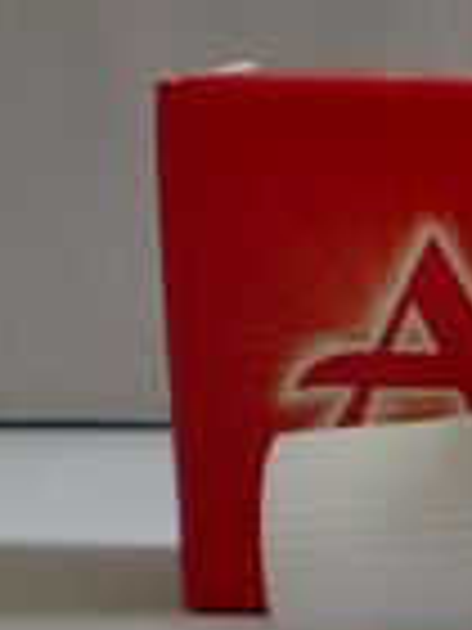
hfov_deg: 10.4
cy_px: 371
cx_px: 1079
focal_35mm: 125
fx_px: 2273
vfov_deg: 15.8
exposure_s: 1/60
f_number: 3.1
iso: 160
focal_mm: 6.3
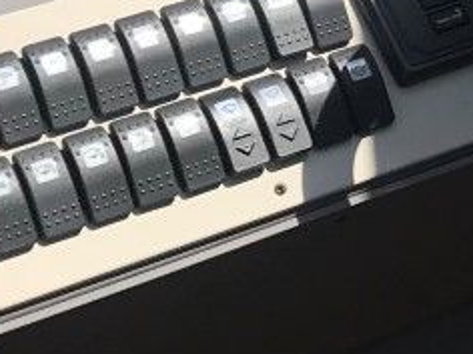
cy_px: -184
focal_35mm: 171
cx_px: 840
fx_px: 2337
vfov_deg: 8.5
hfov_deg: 10.8
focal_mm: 3.99
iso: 20
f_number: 1.8
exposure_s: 1/1842
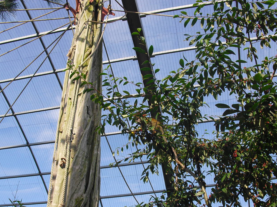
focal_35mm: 47
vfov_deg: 30.7
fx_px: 376
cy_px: 131
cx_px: 136
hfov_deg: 40.4
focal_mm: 6.3
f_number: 7.8
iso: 100
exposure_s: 1/100
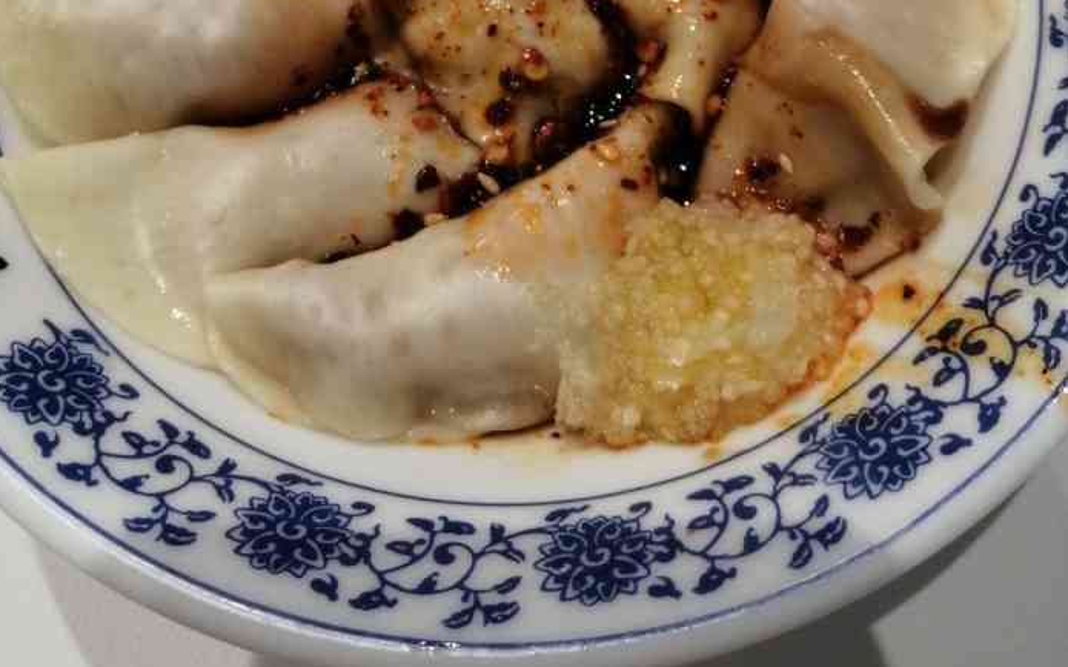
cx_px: 532
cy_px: -8
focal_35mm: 37
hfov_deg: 52.8
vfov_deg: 31.6
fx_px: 1077
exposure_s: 1/100
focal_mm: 3.6
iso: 50
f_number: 1.8
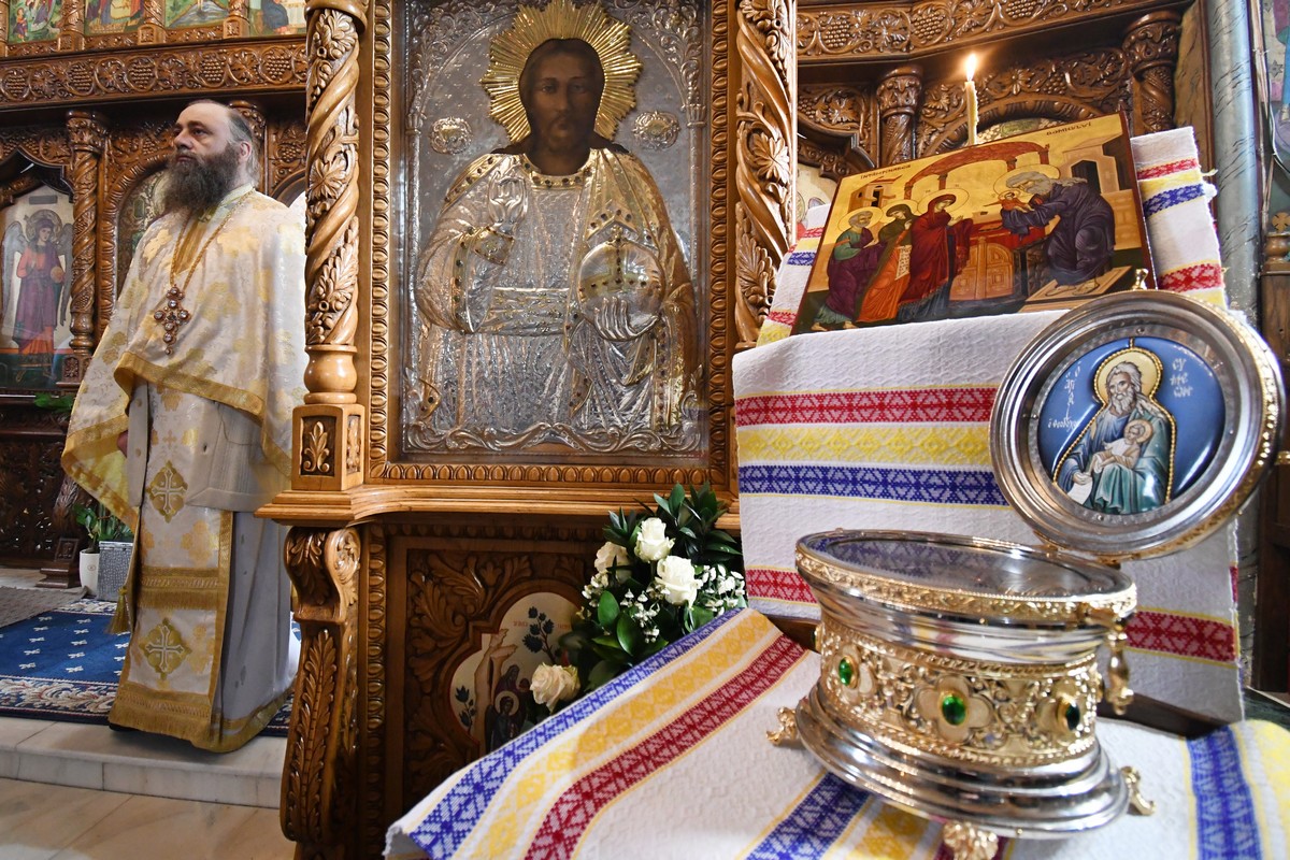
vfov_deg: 77.3
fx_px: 537
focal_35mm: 15
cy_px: 430
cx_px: 645
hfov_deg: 100.4
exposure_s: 1/15
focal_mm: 10
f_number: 4.5
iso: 3200
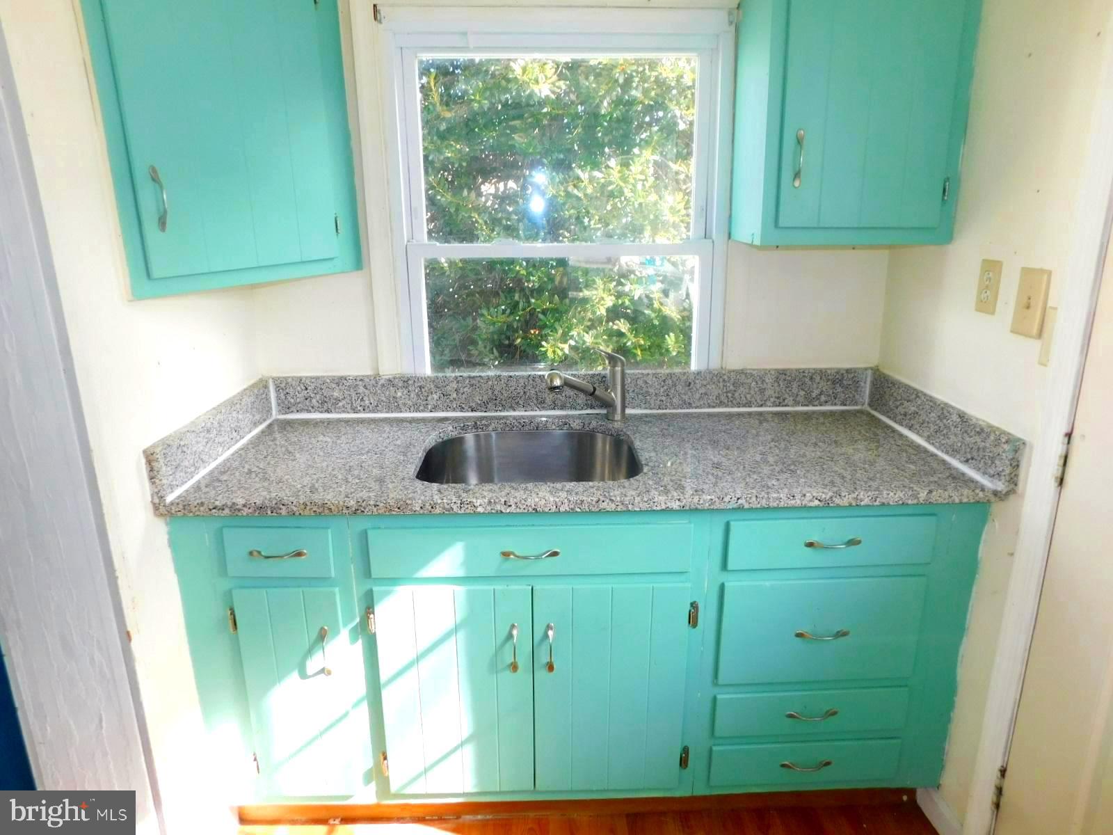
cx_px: 556
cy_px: 418
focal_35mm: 23
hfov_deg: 73.9
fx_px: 740
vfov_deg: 58.9
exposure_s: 1/100
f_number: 3
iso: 125
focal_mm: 4
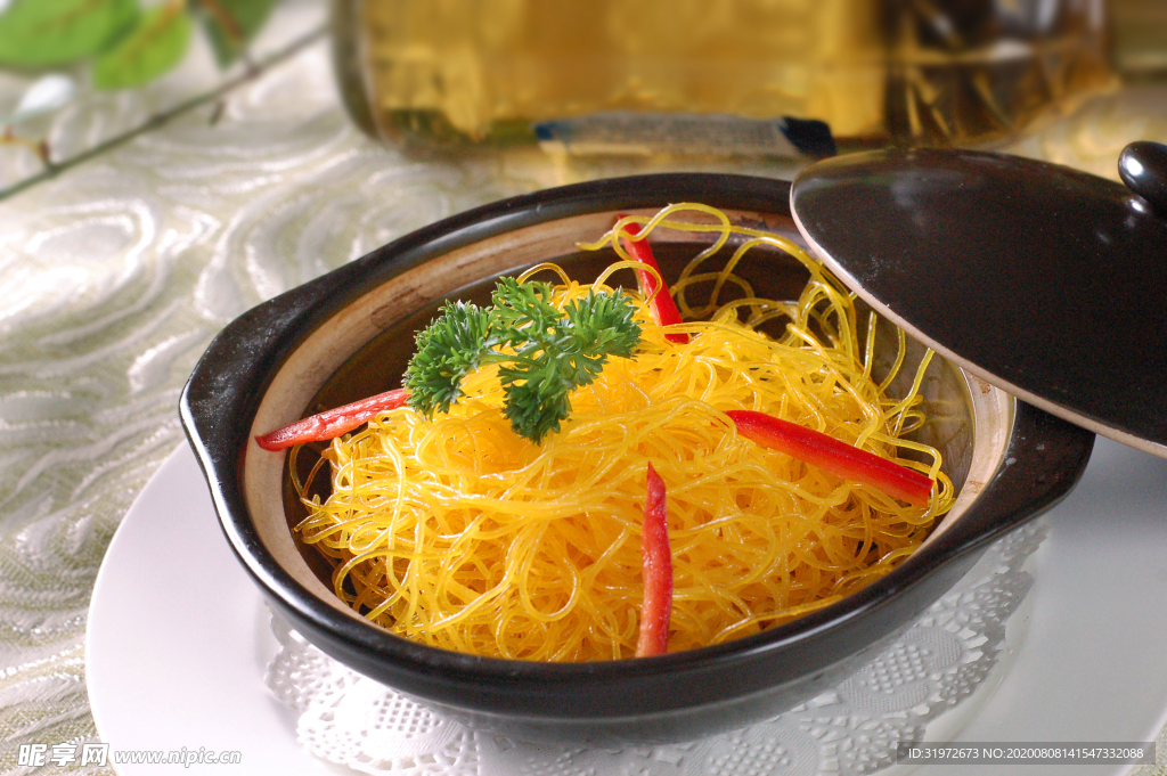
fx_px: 2429
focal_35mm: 75
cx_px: 584
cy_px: 388
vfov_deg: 18.2
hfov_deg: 27.0
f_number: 7.1
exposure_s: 1/200
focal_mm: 50
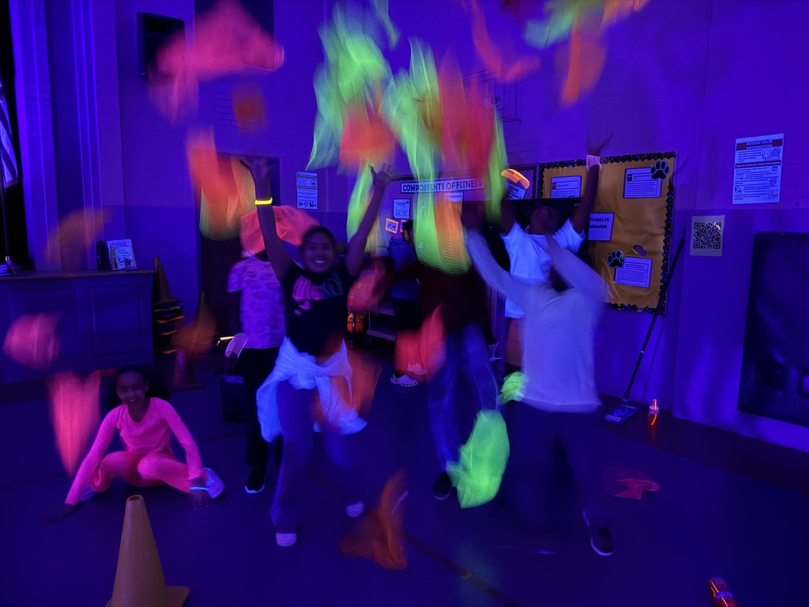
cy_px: 304
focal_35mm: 24
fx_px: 561
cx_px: 404
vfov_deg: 56.8
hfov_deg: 71.6
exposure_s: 1/9
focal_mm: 6.76
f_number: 1.78
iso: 4000
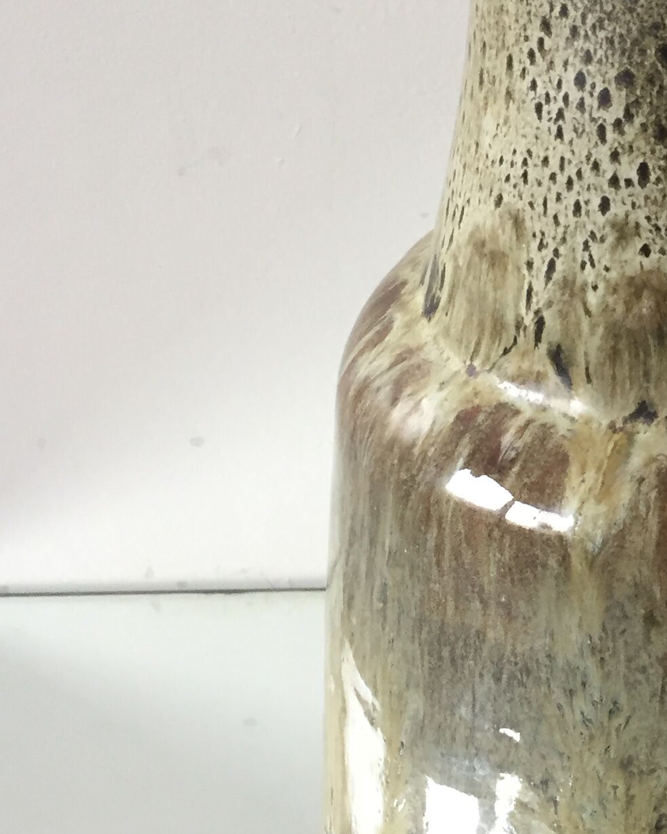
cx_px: 764
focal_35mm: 75
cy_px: 342
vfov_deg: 25.3
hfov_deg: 19.4
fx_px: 1850
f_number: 2.2
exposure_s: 1/33
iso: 50
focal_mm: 4.15
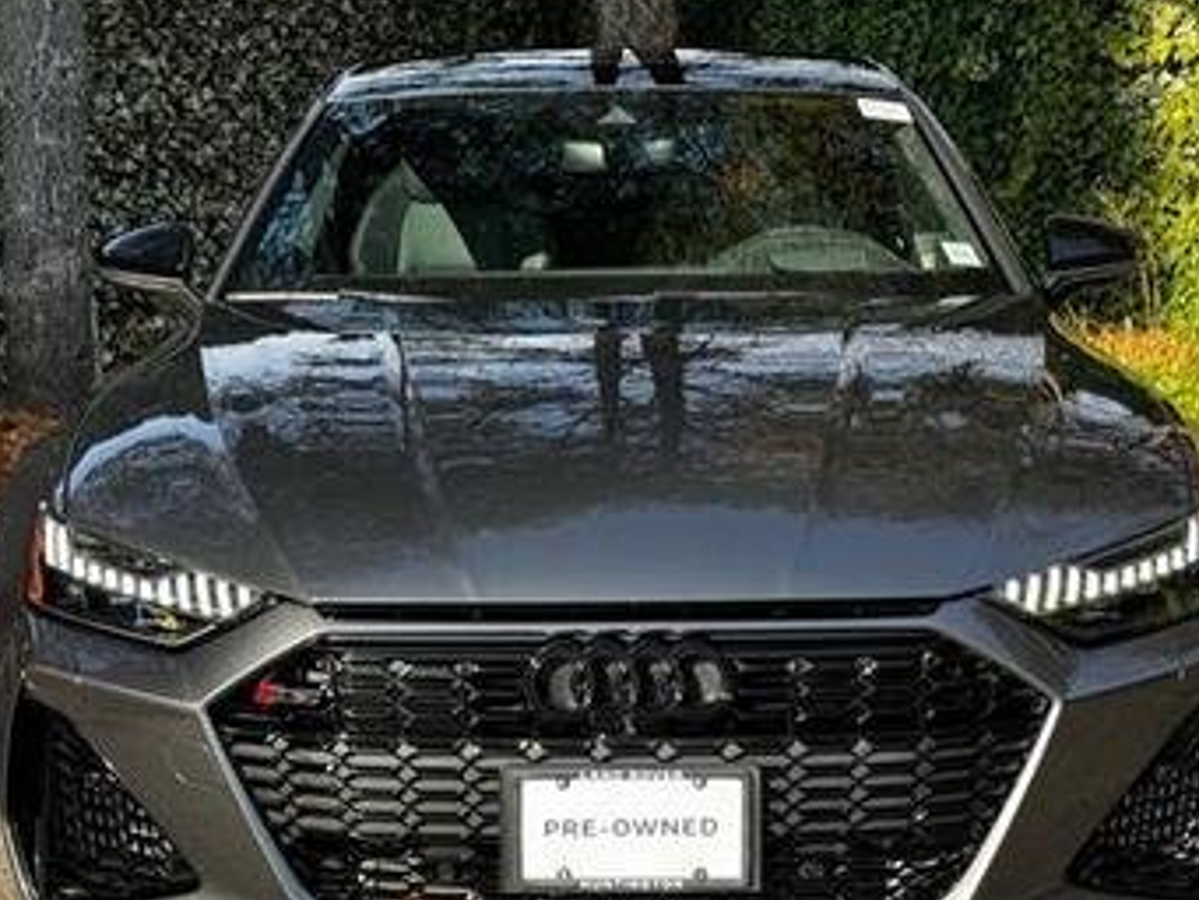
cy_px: 503
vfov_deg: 20.7
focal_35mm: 71
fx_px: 2460
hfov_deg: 27.4
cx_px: 584
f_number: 1.78
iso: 64
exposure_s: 1/627
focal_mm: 6.76
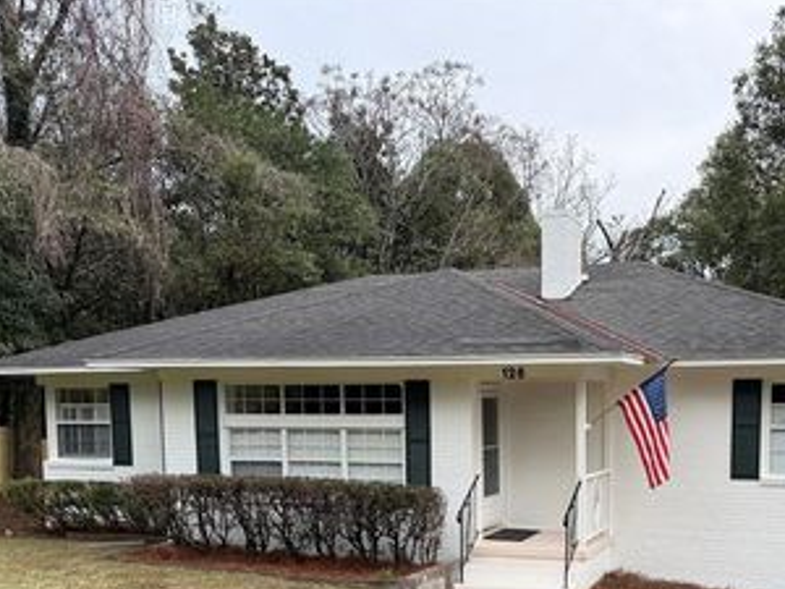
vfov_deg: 34.8
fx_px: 907
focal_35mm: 40
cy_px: 475
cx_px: 563
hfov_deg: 45.6
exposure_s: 1/1410
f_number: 1.78
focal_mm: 6.76
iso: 100
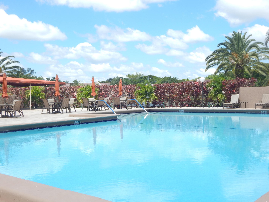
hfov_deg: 43.9
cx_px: 134
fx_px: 334
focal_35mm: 43
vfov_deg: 33.6
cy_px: 101
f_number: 3.6
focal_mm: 7.7
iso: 125
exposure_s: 1/1500
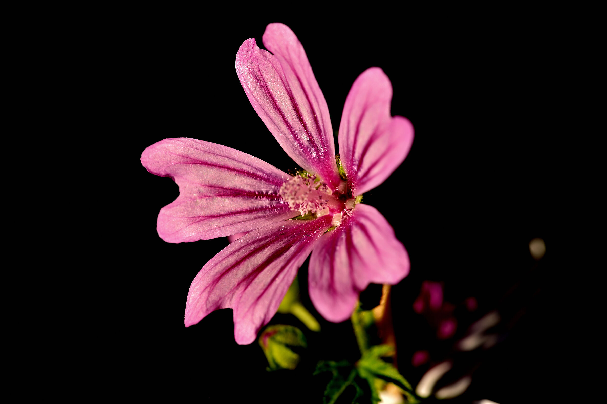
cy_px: 202
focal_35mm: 105
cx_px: 304
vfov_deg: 13.0
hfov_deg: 19.5
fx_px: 1769
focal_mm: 105
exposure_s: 1/40
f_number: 13
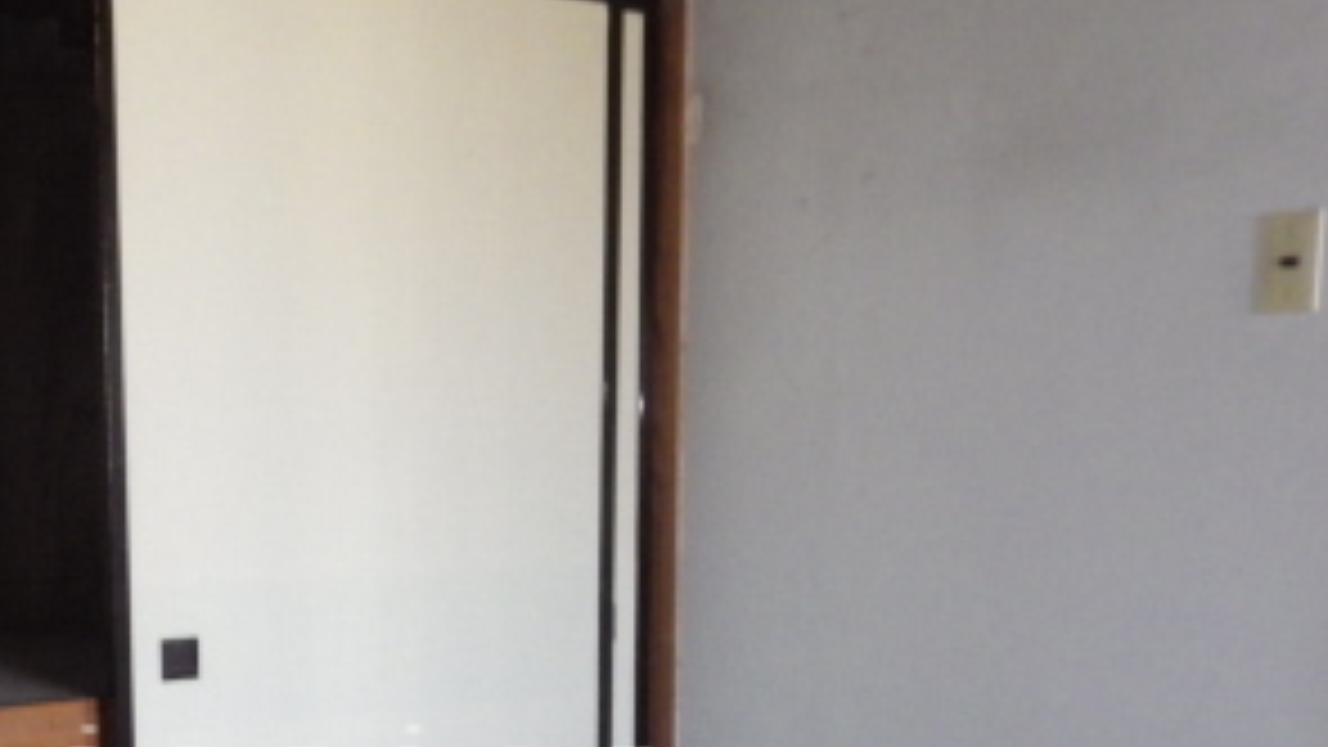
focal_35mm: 52
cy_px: 770
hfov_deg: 39.0
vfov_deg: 22.1
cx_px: 369
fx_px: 1831
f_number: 3.1
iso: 500
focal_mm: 4
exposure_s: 1/45
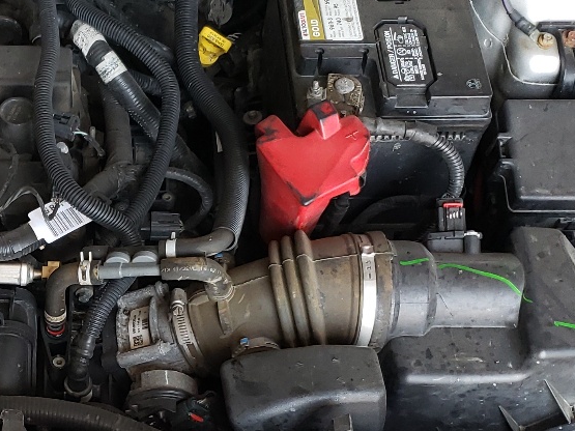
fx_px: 1246
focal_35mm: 75
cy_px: 356
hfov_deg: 24.9
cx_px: 15
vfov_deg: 19.4
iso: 86
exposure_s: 1/120
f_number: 1.5
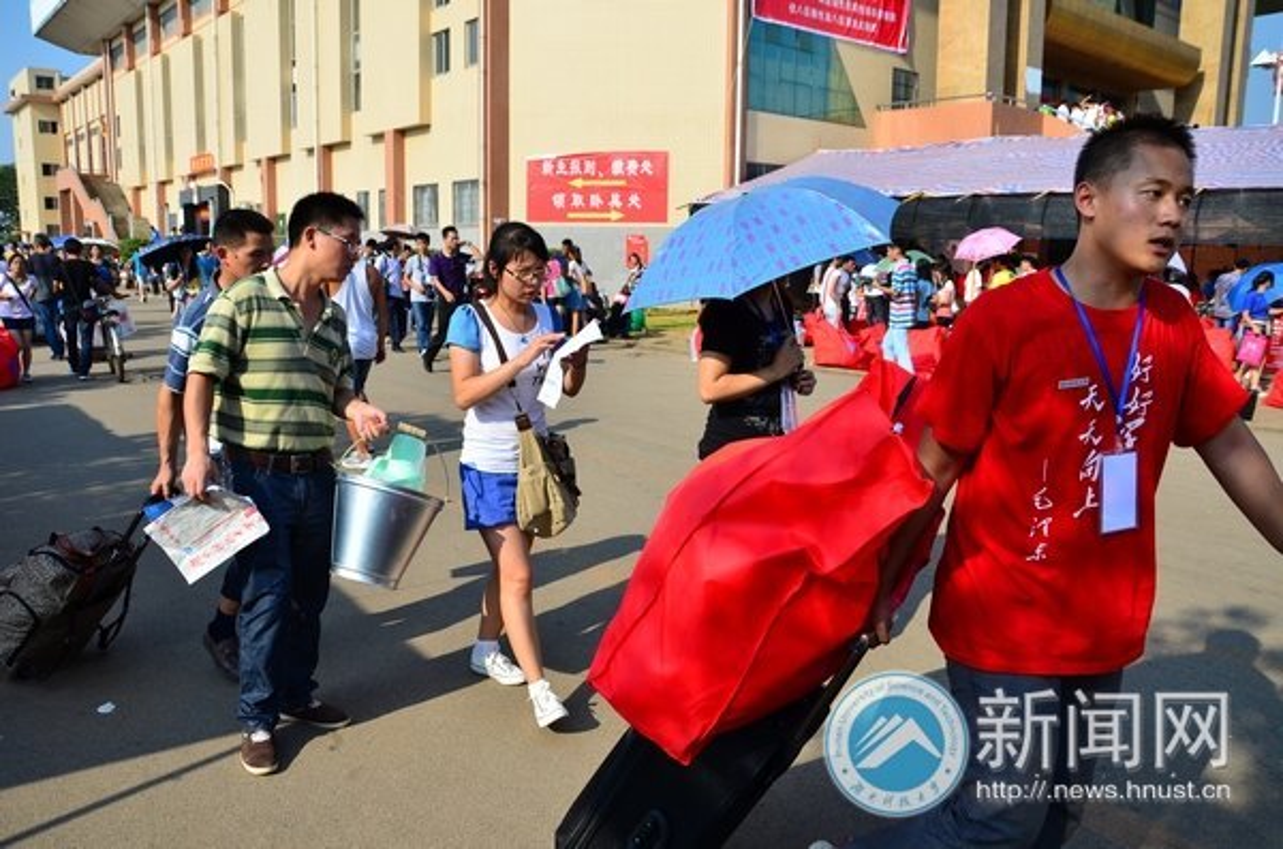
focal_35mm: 27
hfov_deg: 67.5
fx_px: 960
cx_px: 642
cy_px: 424
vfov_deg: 47.7
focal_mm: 18
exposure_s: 1/1000
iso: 200
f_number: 6.3
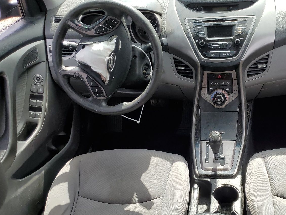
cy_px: 151
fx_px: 306
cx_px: 203
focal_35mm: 37
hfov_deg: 48.8
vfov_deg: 38.0
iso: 50
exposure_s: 1/667
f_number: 1.5
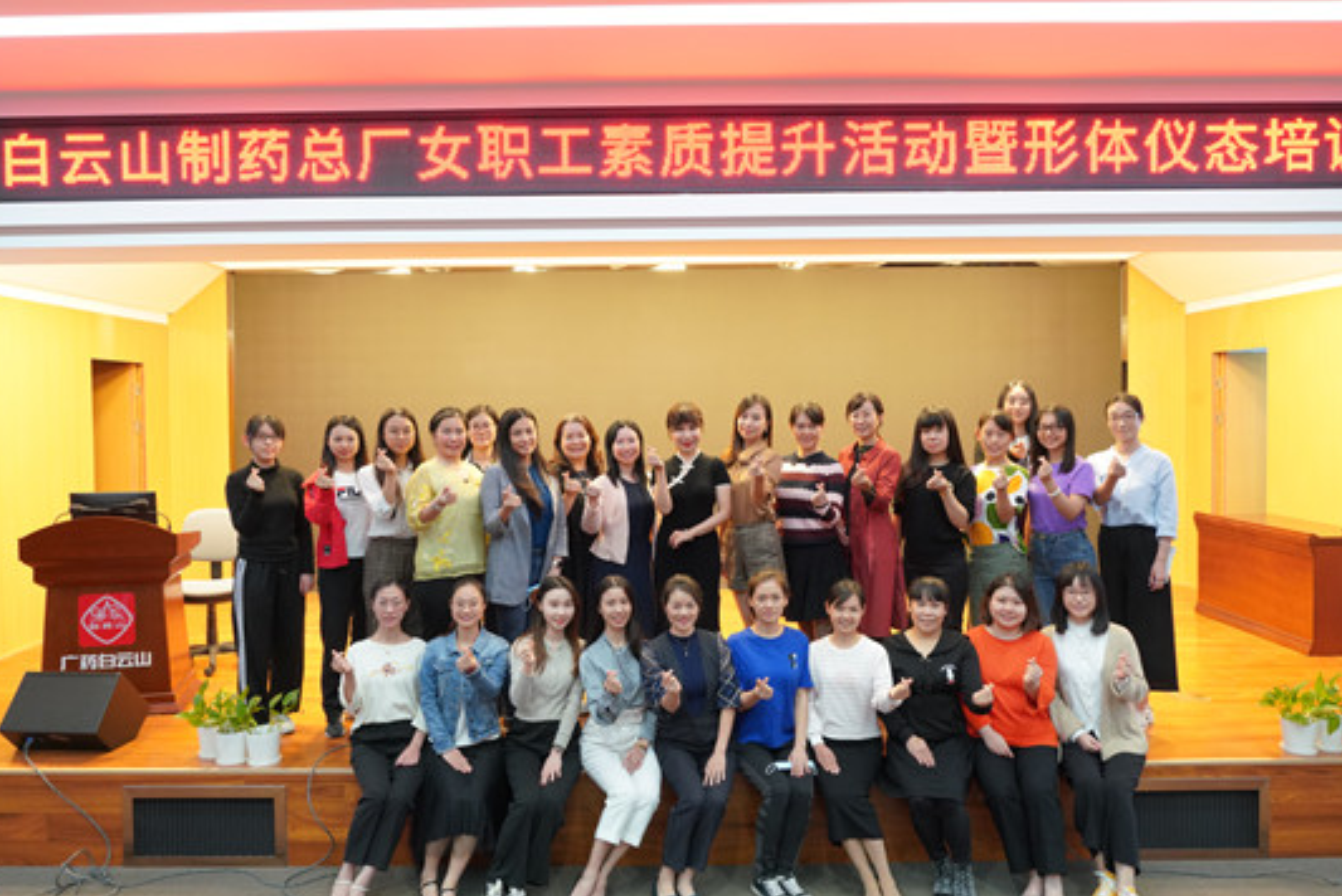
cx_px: 657
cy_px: 435
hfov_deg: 67.3
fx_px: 1007
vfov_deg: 48.0
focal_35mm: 27
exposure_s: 1/15
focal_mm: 24
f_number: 8
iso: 2500
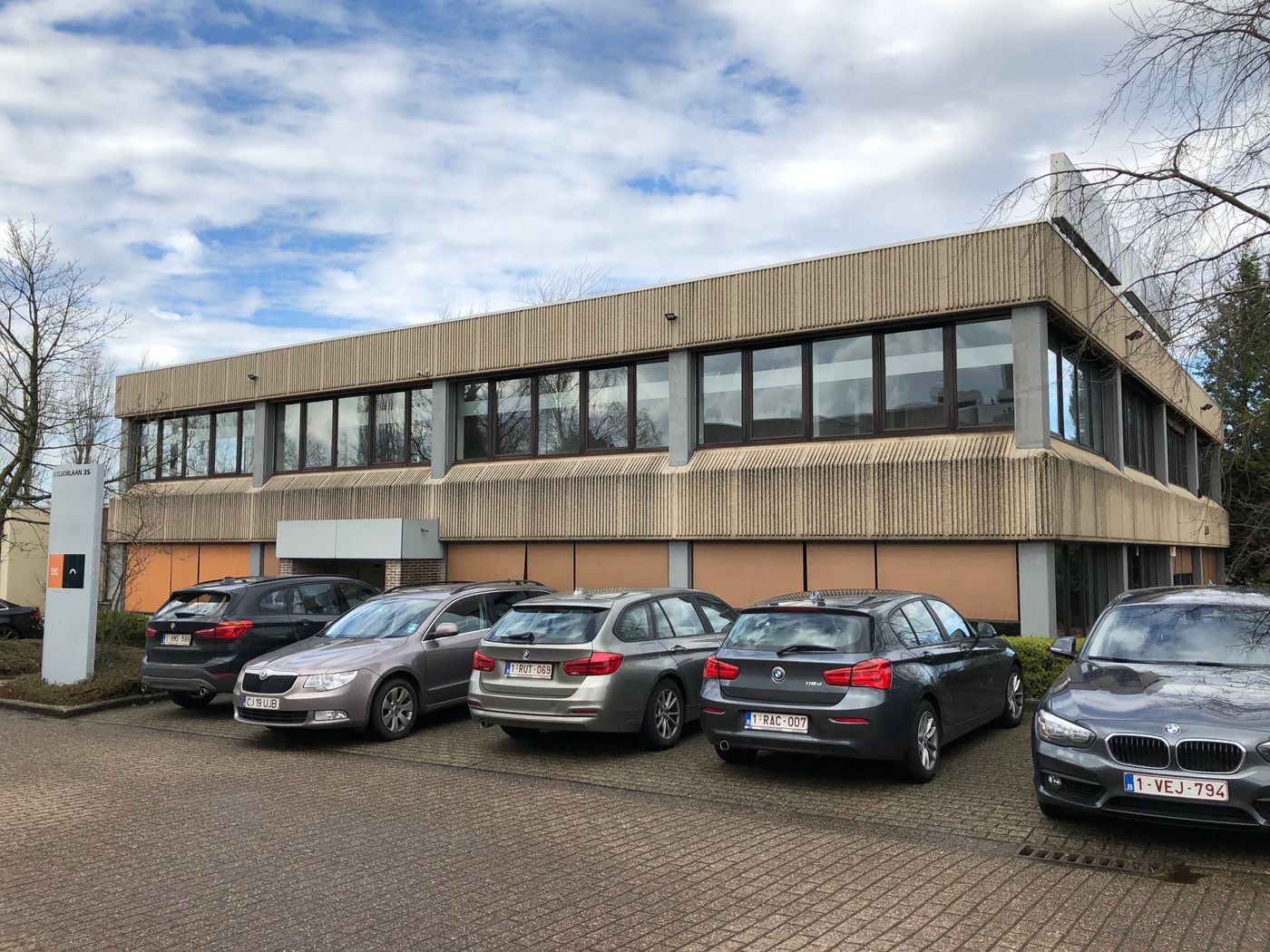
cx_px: 635
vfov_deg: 49.7
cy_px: 476
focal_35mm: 28
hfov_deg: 63.4
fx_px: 1027
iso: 20
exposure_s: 1/1333
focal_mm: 3.99
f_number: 1.8
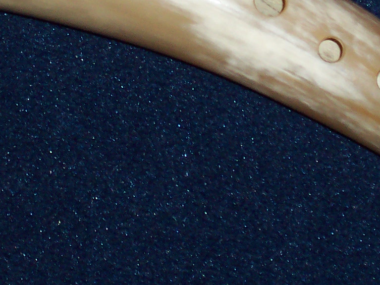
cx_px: 273
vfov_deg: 5.1
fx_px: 3227
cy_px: 101
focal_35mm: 294
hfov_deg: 6.7
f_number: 4.8
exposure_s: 1/90
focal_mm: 16.8
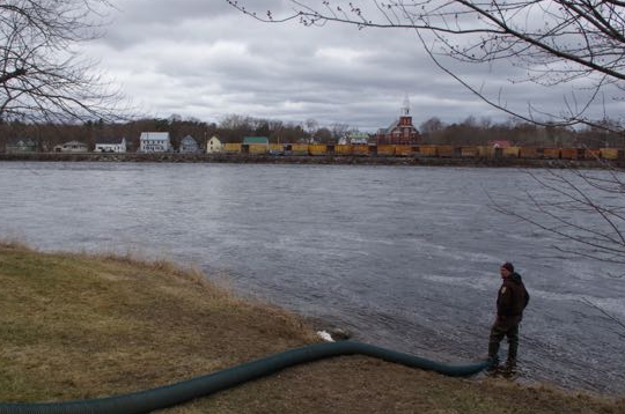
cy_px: 228
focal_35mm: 32
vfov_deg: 40.9
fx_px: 555
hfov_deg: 58.7
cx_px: 285
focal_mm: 18
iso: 800
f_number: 9
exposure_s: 1/1250
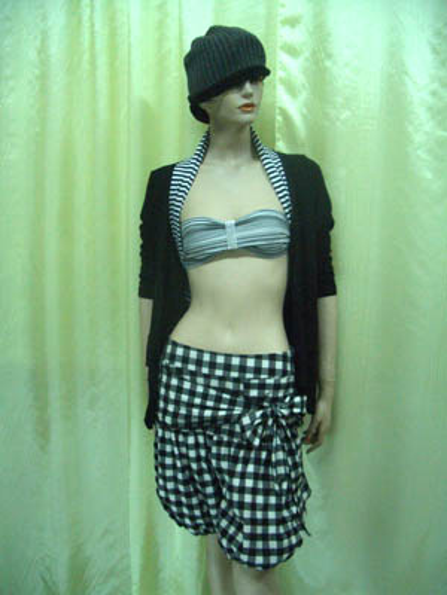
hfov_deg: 40.7
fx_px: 603
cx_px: 224
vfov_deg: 52.6
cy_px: 298
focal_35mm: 35
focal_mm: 5.8
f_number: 2.6
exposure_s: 1/80
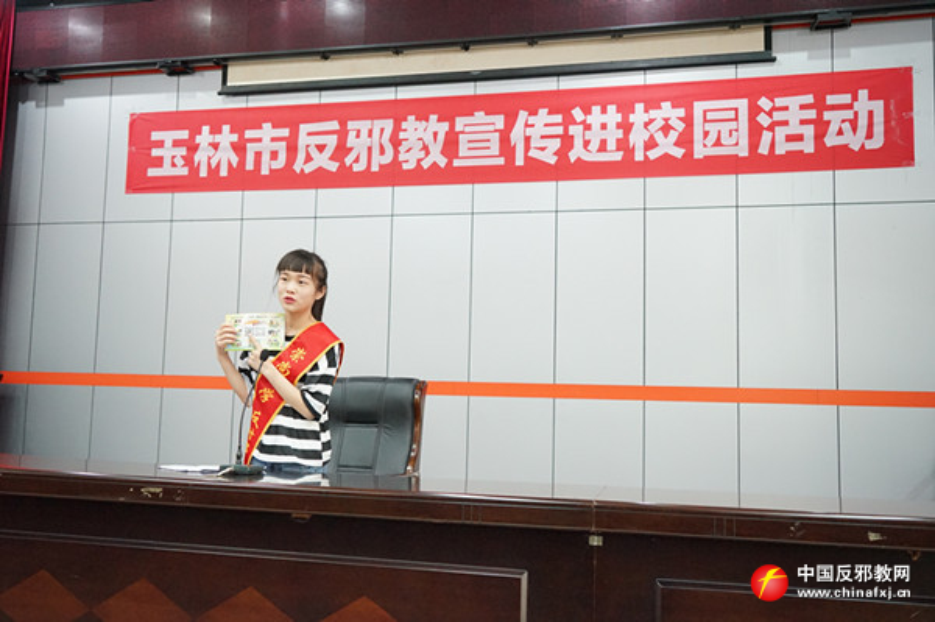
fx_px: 804
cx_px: 468
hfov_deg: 60.3
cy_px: 311
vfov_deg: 42.3
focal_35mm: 31
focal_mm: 31
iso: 5000
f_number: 4
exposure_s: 1/60
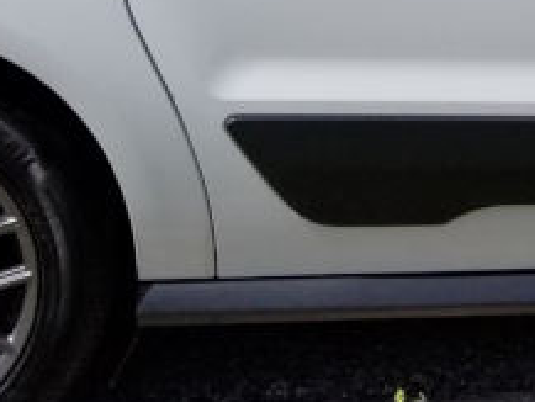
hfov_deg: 15.3
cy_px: -493
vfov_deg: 10.9
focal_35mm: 120
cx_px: 767
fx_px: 1856
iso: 50
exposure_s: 1/4240
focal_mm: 4.25
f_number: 1.7
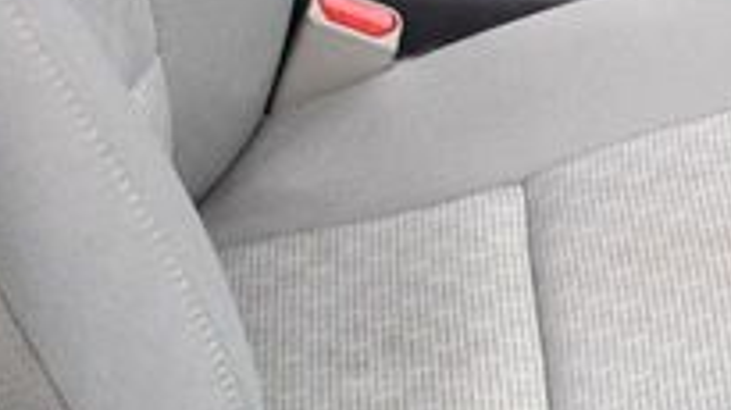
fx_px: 3041
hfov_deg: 13.2
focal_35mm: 157
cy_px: 708
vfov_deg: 7.5
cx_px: 952
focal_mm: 24
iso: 3200
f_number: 3.8
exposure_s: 1/125
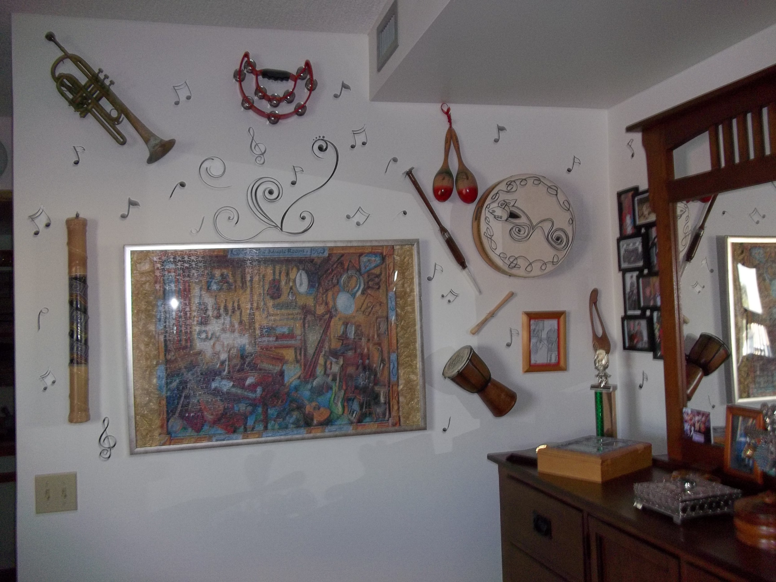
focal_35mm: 32
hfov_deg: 56.8
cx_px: 388
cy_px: 291
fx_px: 717
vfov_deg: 44.2
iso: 160
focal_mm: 5.7
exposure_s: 1/30
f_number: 2.9
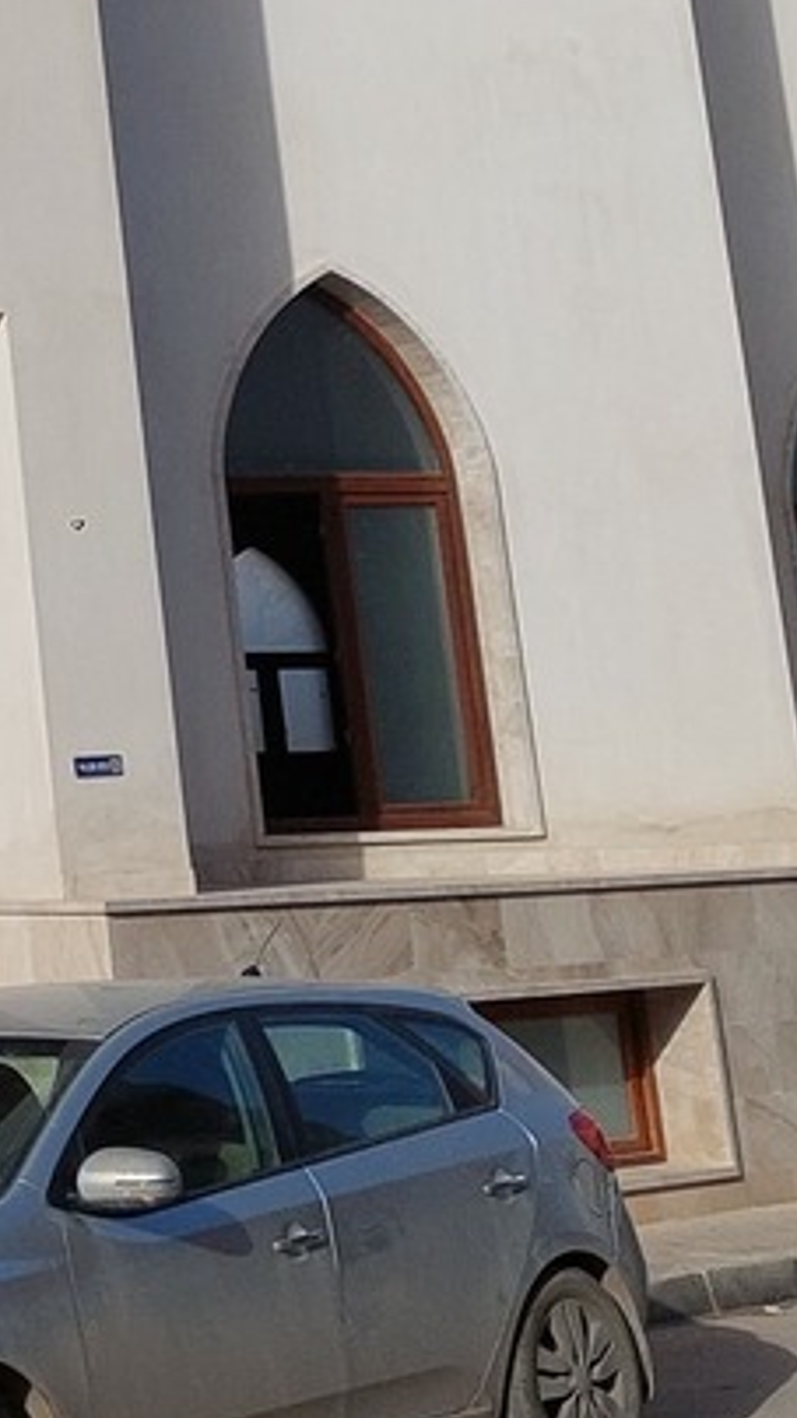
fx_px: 3647
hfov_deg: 11.1
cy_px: -126
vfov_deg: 21.0
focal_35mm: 97
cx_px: -906
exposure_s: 1/2247
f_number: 1.8
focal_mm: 5.23
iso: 40
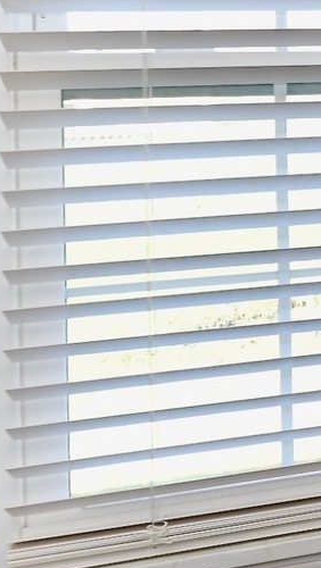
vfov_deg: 23.1
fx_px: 1359
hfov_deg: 6.2
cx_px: 1641
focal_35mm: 90
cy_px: 71
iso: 640
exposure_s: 1/80
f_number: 6.3
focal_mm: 14
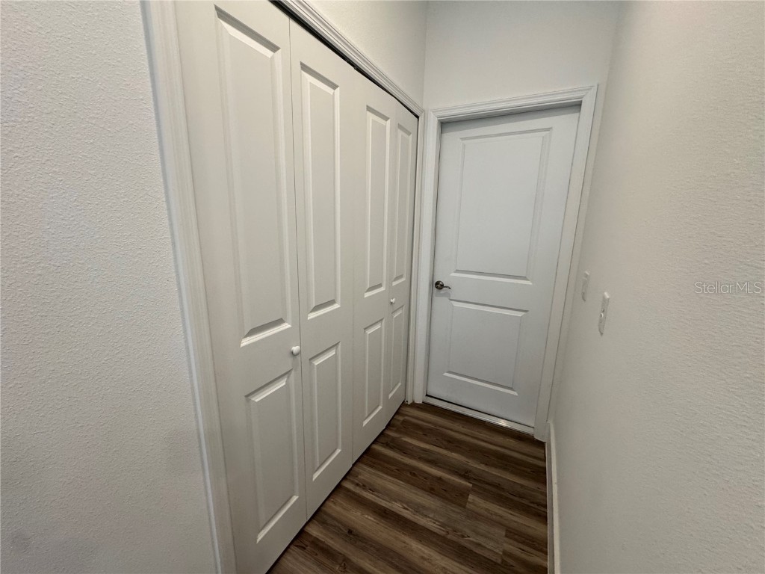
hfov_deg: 102.1
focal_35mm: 14
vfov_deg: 85.7
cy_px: 287
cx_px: 382
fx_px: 309
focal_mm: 2.22
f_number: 2.2
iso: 160
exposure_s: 1/120
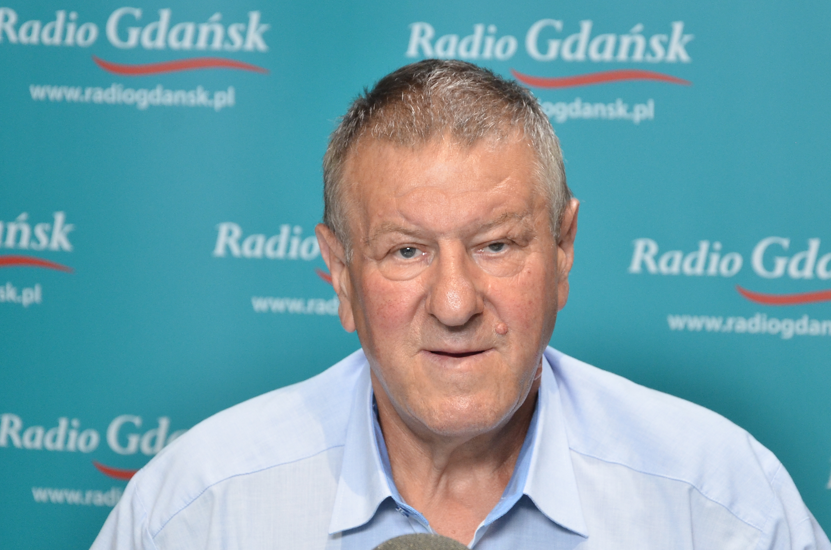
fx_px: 3824
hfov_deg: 12.4
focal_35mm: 166
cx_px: 447
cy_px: 362
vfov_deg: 8.2
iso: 1600
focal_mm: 80
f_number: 5.3
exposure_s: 1/40
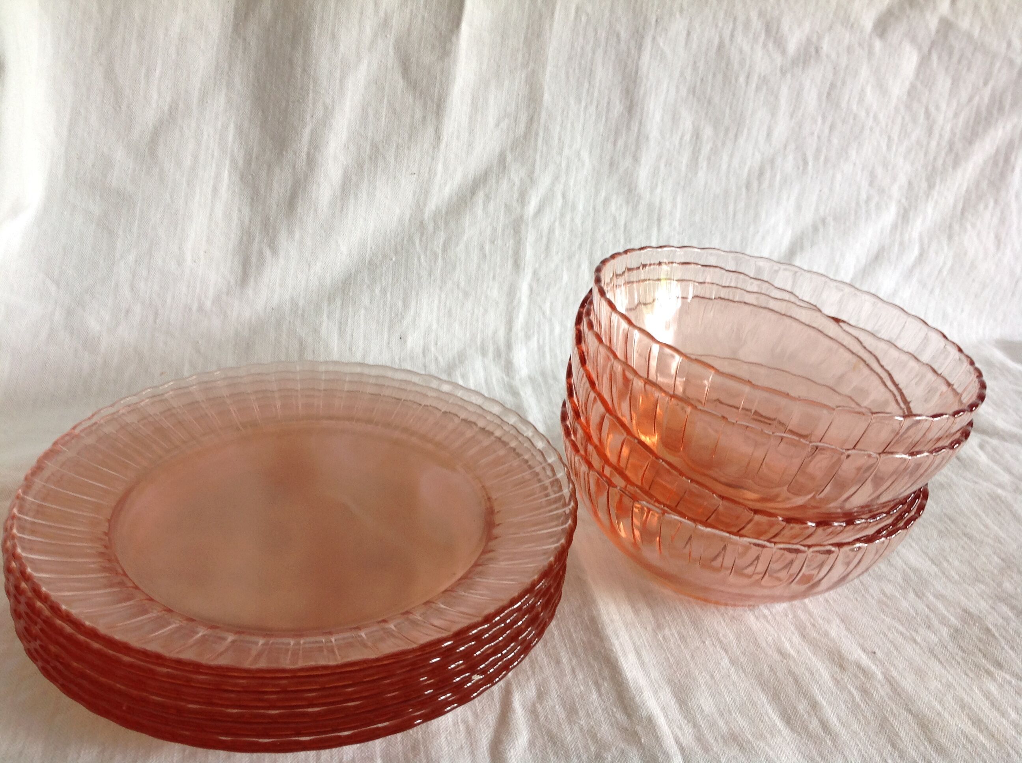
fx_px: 1032
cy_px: 382
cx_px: 511
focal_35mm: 35
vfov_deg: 40.6
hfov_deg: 52.7
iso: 50
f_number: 2.4
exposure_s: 1/17
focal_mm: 4.28
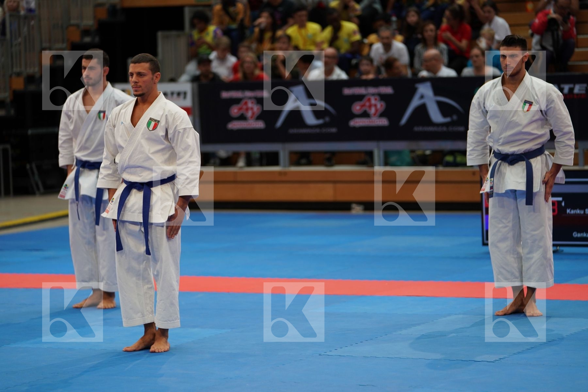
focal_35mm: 133
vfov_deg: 10.3
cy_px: 196
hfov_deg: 15.4
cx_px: 294
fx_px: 2172
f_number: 2.8
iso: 640
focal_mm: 133
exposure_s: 1/500
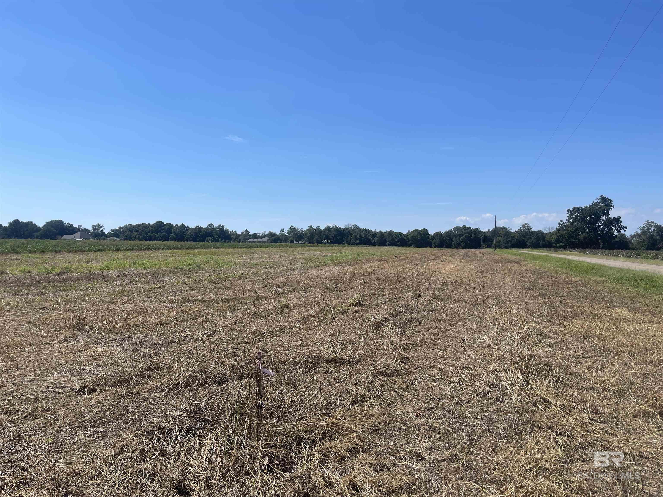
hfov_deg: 69.4
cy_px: 248
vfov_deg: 54.9
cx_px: 332
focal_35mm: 25
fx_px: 479
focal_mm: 5.1
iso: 32
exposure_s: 1/5128
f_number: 1.6
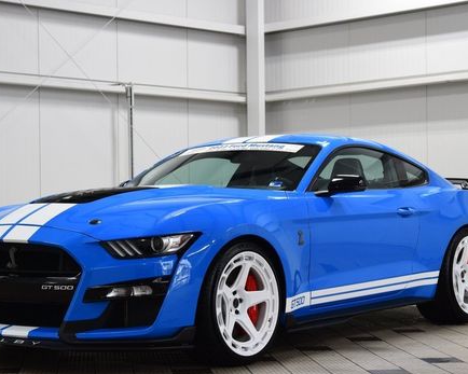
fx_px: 1149
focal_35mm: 83
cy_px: 229
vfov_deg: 18.5
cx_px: 215
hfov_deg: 23.0
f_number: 6.3
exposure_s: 1/20
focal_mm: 40
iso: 400
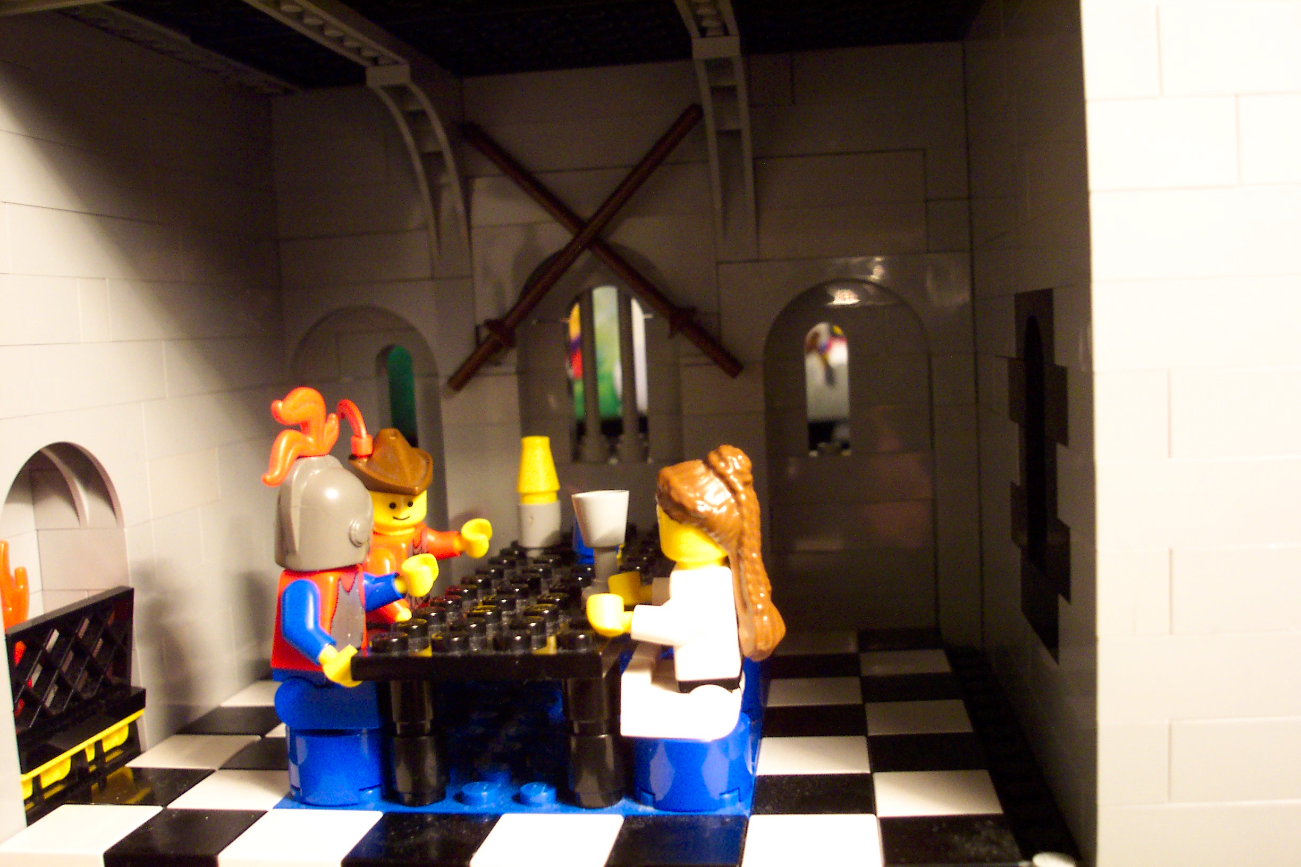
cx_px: 650
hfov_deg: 54.4
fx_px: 1265
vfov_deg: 37.9
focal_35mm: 35
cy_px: 434
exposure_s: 1/8
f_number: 2.8
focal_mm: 7.5
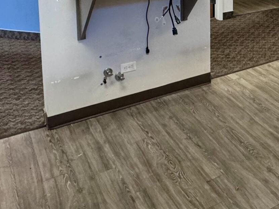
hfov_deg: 35.5
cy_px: -53
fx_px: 411
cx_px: 247
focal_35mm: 51
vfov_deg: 25.2
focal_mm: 2.22
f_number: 2.2
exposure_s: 1/120
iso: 250
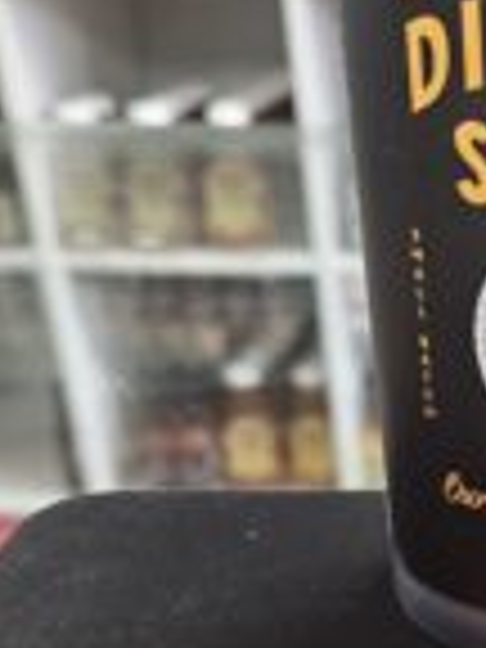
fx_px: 1198
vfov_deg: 29.6
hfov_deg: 20.6
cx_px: 662
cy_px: 513
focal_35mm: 64
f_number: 1.8
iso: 320
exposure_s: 1/120
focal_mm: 5.4
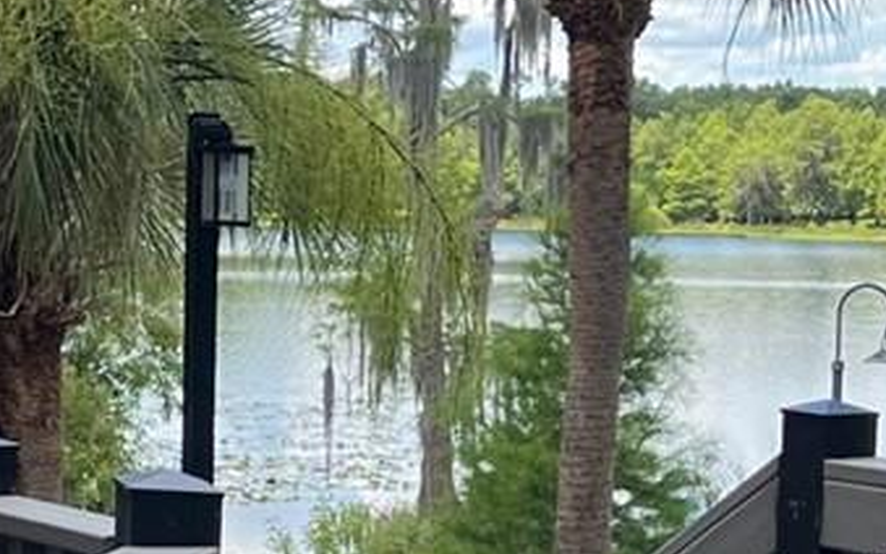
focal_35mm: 130
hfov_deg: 16.0
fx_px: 3140
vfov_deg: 10.0
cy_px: 523
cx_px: 350
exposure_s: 1/949
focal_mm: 5.7
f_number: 1.5
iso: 50
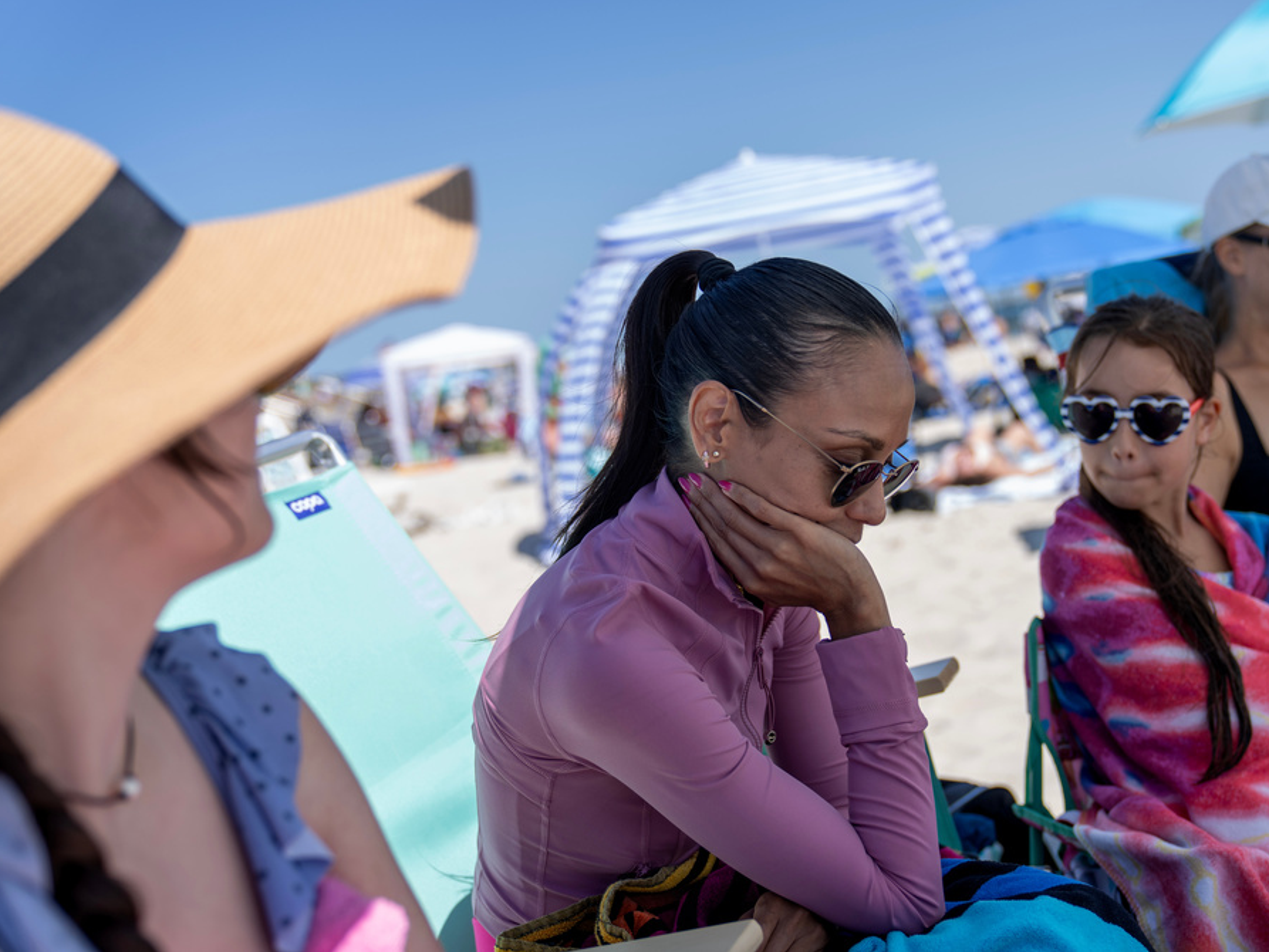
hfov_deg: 43.7
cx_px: 719
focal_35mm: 43
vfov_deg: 33.6
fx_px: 1577
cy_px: 468
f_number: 2.8
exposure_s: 1/1000
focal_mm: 39
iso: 50
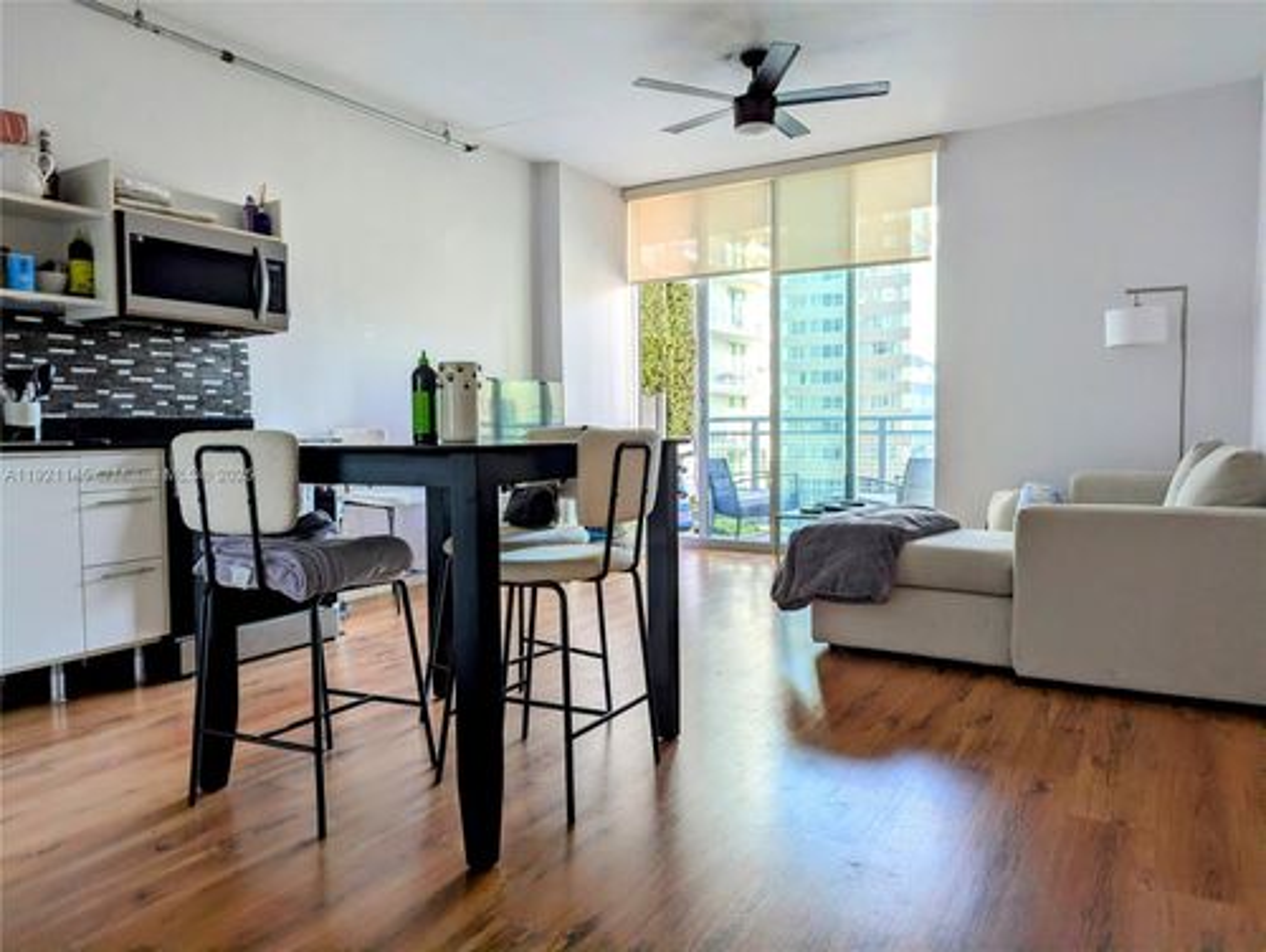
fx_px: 879
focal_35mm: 24
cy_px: 476
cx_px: 633
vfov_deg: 56.9
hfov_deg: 71.5
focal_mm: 6.81
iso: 45
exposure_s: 1/116
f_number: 1.85
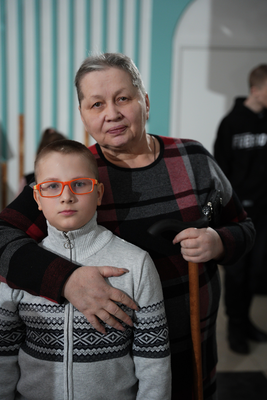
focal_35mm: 55
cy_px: 200
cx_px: 134
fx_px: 613
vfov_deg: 36.2
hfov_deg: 24.6
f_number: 2.8
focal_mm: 55.1
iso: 1250
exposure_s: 1/160
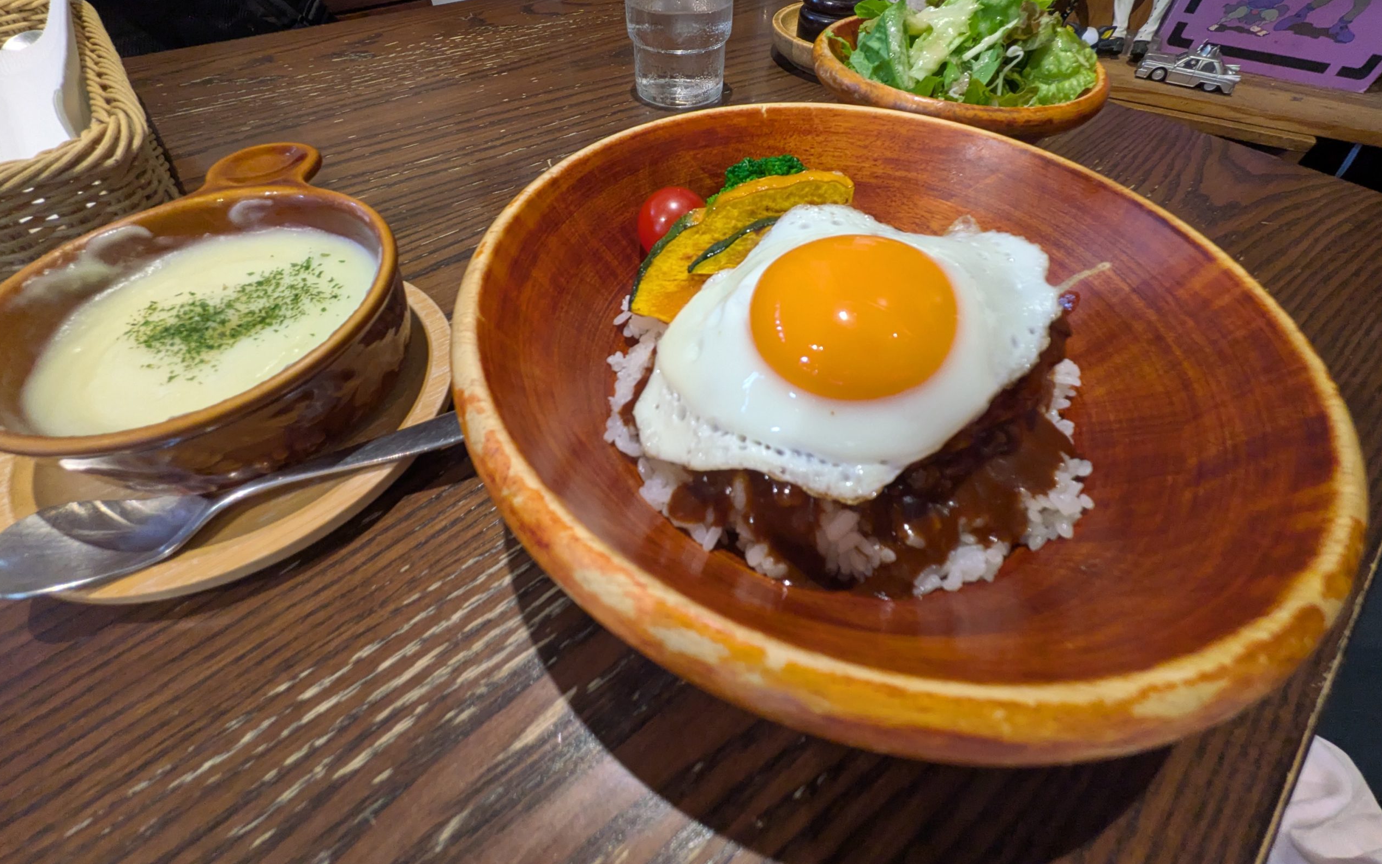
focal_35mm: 15
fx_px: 565
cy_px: 356
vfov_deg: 74.2
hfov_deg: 101.5
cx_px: 692
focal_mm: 1.83
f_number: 2.2
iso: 326
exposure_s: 1/50
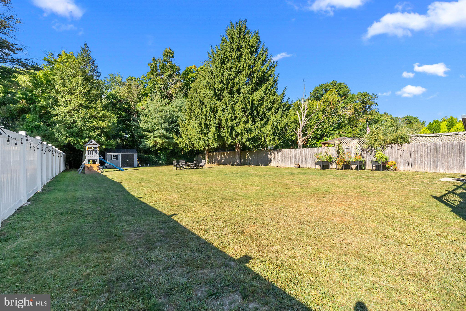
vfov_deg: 73.8
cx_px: 233
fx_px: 207
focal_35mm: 16
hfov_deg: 96.7
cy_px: 156
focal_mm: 16
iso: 640
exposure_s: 1/640
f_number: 11
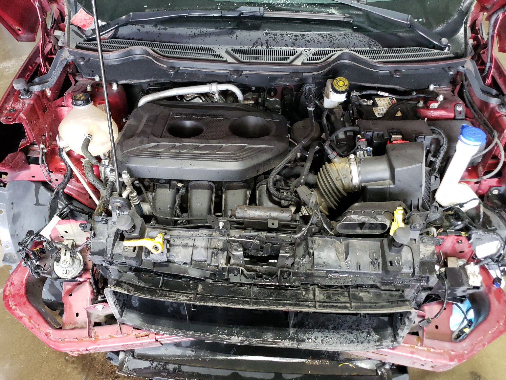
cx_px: 256
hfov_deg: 65.3
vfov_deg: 51.4
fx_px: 395
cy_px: 197
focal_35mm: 27
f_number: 1.5
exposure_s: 1/60.2
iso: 285
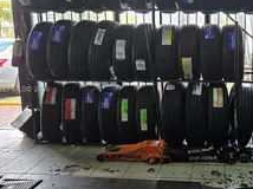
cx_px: 194
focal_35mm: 43
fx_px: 314
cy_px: 90
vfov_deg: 33.5
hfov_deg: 42.4
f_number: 1.8
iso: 40
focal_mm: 5.4
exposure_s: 1/120
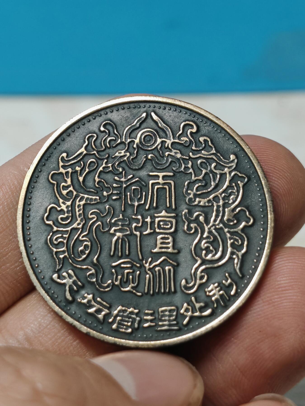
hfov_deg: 15.6
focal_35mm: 95
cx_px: 152
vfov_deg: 20.7
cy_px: 203
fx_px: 1116
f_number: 1.6
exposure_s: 1/100
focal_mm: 7.62
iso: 125
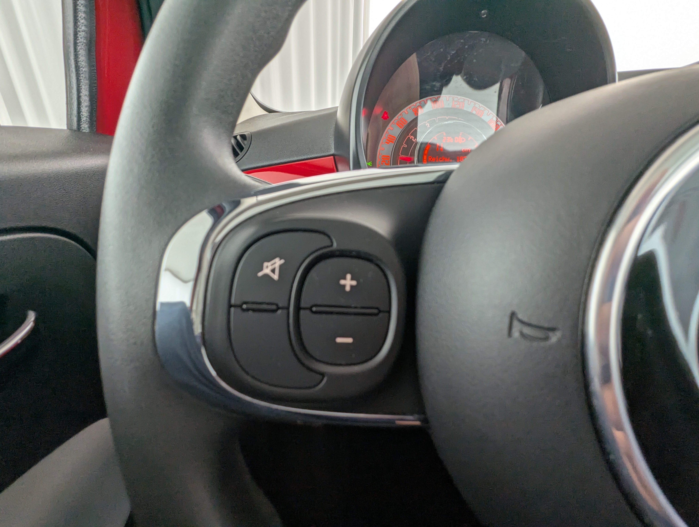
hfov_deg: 94.4
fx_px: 324
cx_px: 350
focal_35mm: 16
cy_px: 264
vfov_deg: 78.2
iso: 68
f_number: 2.2
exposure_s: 1/65.6
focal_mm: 2.35
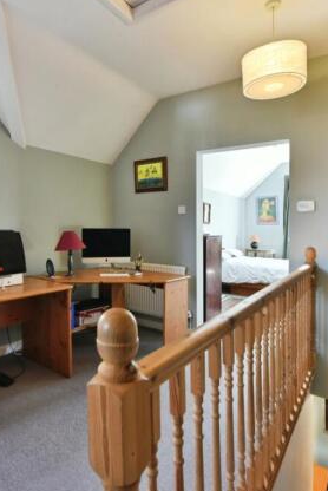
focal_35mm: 22
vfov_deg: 78.5
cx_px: 130
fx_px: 300
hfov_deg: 56.8
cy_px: 247
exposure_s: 1/15
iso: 2200
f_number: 9
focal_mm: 14
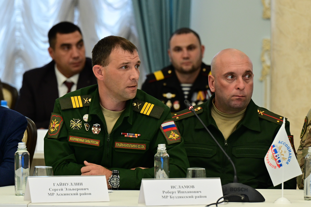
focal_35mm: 300
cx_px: 156
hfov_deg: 6.9
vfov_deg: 4.6
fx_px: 2590
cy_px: 104
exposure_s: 1/160
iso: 2000
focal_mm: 200
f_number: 4.5
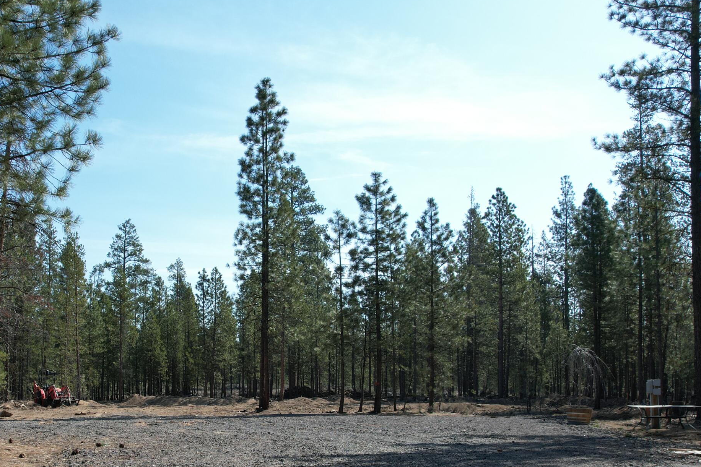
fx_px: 701
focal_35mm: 36
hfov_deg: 52.2
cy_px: 359
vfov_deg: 35.9
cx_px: 239
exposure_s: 1/1500
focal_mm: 8.38
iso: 100
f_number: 2.8
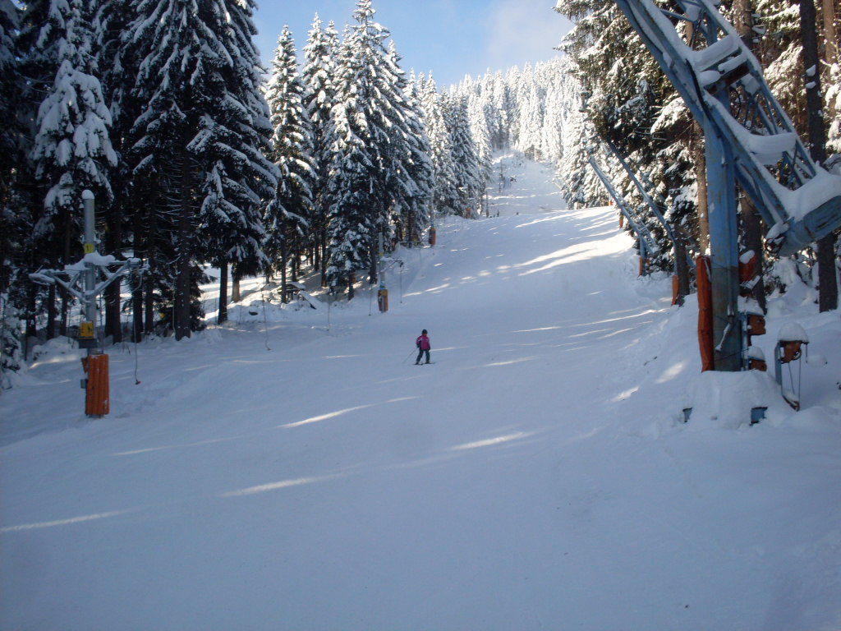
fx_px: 923
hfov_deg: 49.0
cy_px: 316
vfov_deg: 37.7
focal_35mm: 38
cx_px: 420
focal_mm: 6.3
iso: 80
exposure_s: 1/180
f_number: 8.4
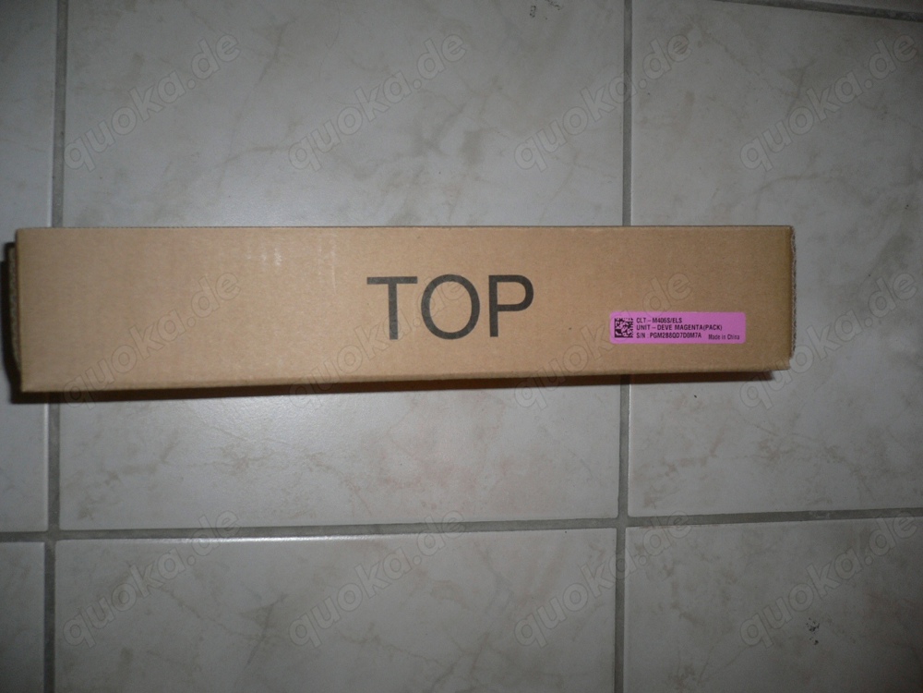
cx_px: 462
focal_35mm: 35
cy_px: 346
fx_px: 933
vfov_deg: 40.7
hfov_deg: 52.6
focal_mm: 5.8
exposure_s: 1/60
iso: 100
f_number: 2.8
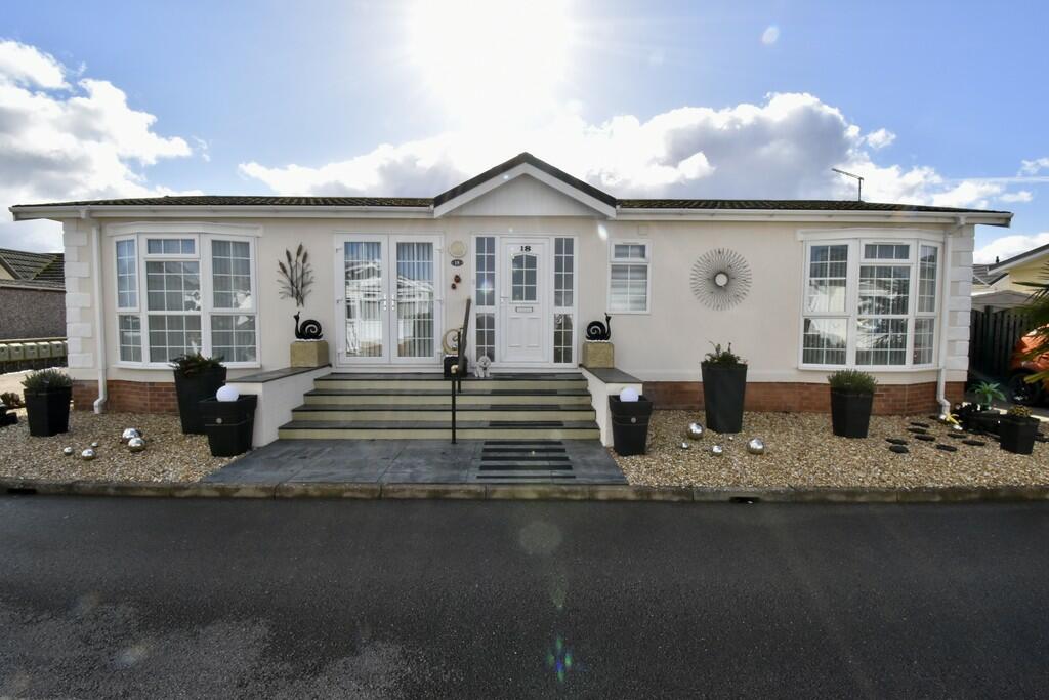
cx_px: 524
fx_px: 437
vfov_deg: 77.3
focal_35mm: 15
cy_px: 350
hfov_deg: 100.4
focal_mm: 10
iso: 800
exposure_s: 1/200
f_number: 22
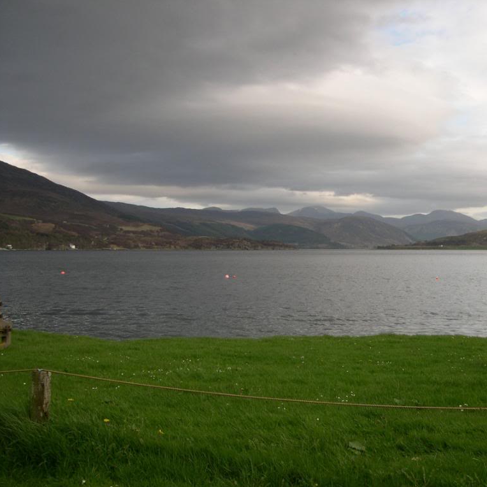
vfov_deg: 37.6
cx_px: 324
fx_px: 716
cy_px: 244
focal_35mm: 45
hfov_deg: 37.2
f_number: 2.8
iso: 100
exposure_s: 1/585
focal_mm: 8
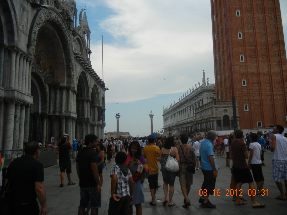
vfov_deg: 46.8
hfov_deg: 60.0
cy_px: 108
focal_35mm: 30
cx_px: 144
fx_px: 249
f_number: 7
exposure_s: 1/234
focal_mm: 5.4
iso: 160
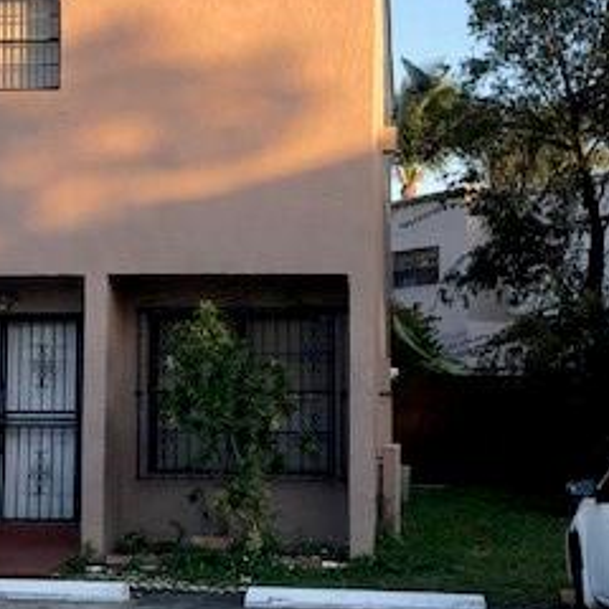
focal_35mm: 66
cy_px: 332
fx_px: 1314
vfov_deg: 26.1
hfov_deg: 26.0
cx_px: 221
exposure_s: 1/424
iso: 20
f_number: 1.8
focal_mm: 3.99
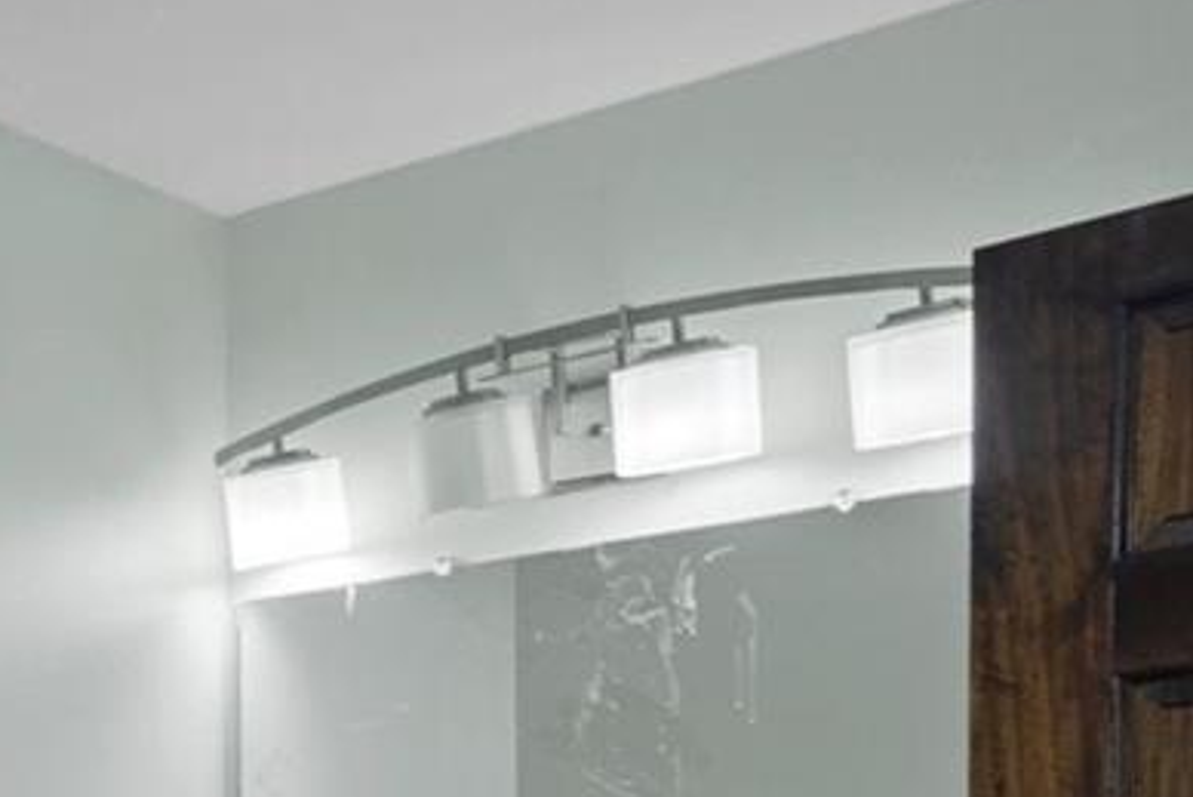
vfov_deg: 17.7
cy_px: 1157
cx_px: -1018
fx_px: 2320
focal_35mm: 70
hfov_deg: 19.9
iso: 320
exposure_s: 1/3
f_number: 9
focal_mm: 17
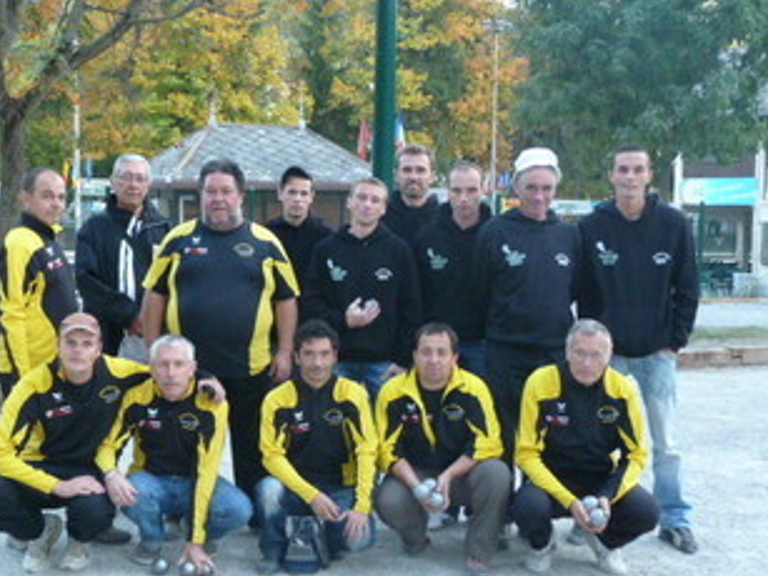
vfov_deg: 28.0
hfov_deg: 36.7
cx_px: 304
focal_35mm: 52
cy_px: 322
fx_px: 1153
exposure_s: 1/30
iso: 400
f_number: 3.6
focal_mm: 6.5
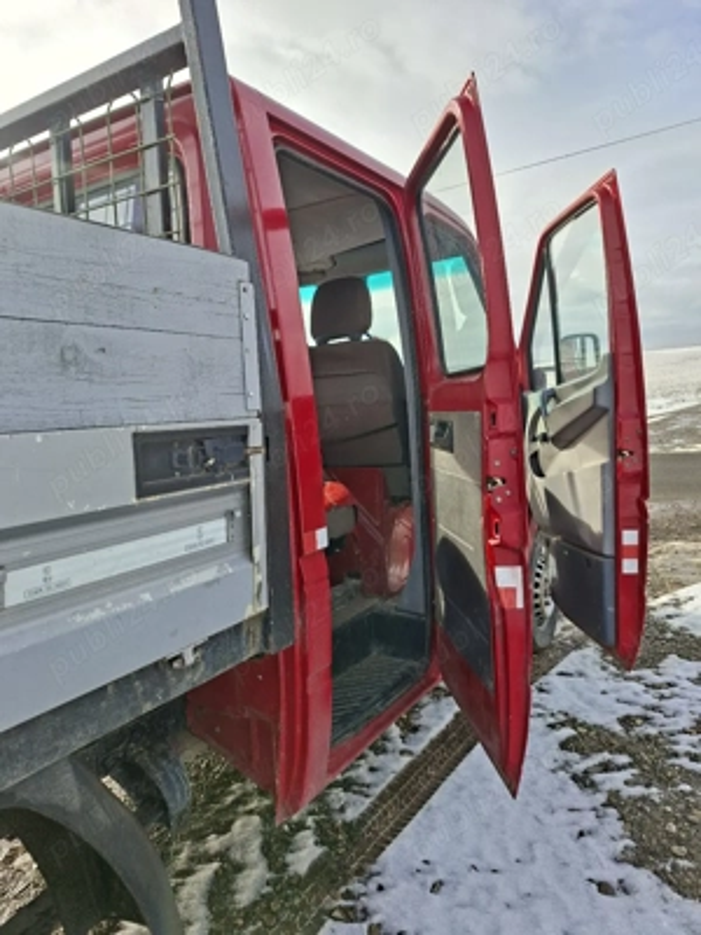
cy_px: 468
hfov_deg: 58.9
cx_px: 350
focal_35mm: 23
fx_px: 621
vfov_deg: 73.9
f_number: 1.8
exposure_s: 1/1250
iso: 50
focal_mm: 5.54
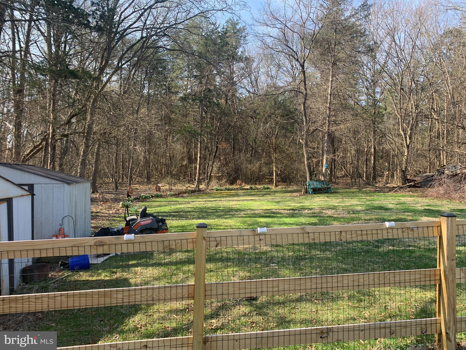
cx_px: 233
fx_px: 350
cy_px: 175
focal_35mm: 26
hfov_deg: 67.3
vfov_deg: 53.1
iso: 25
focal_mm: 4.25
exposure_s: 1/404
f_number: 1.8
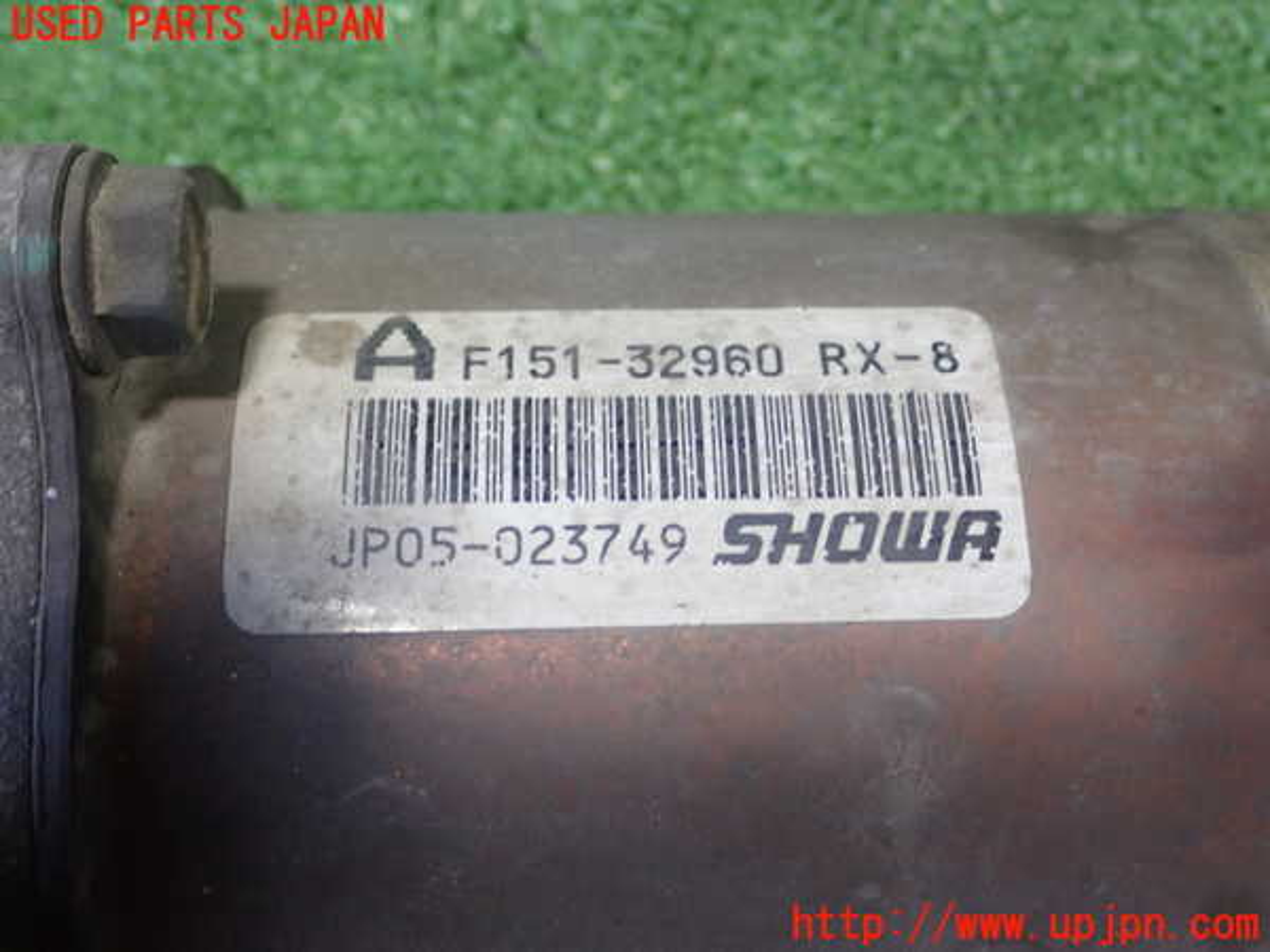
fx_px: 1688
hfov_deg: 41.2
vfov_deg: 31.5
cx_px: 635
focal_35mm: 46
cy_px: 476
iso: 320
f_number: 3.1
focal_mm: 8.41
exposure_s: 1/50
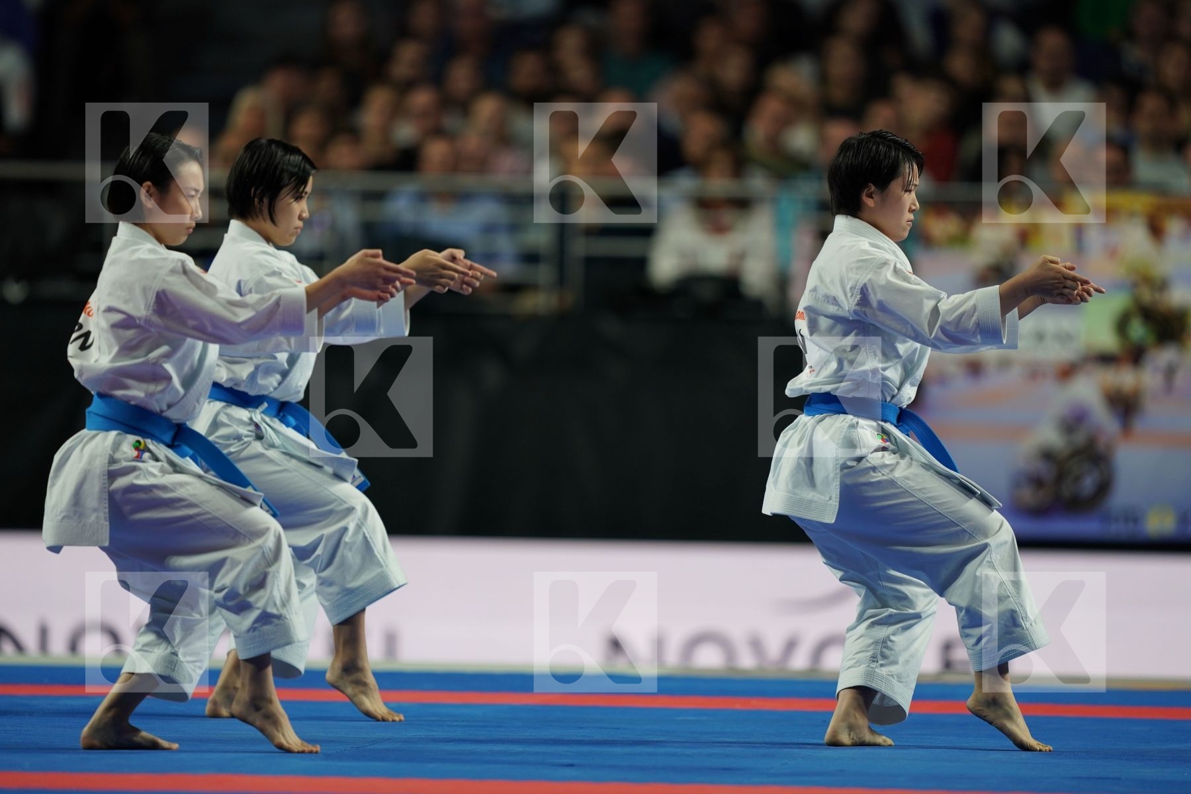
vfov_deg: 3.4
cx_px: 596
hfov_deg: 5.2
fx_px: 13232
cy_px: 397
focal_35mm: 400
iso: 640
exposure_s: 1/500
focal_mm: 400
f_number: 2.8
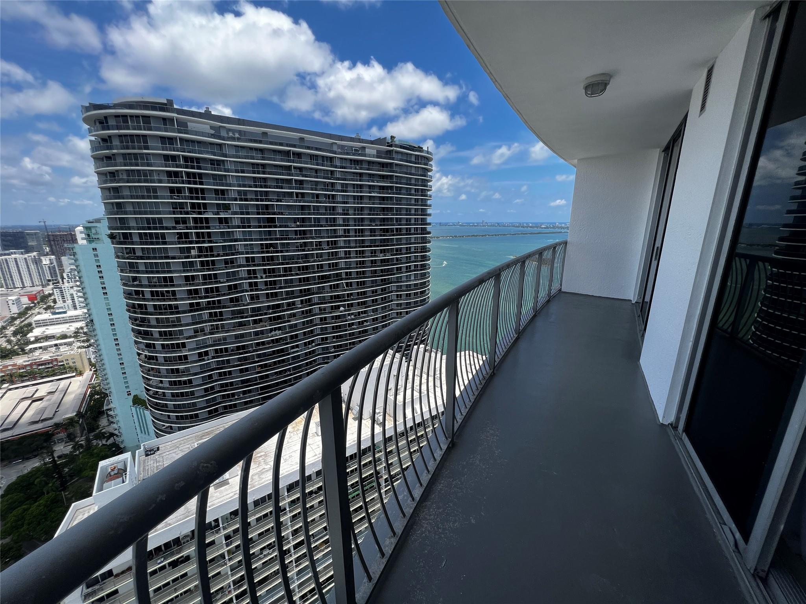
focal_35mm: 13
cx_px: 403
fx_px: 303
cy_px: 302
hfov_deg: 106.2
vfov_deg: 89.9
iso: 32
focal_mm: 1.57
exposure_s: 1/1054
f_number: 1.8
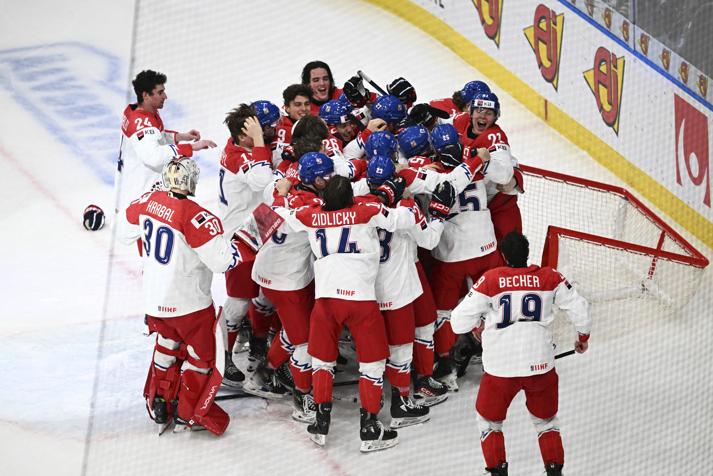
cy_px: 238
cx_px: 356
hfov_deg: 5.2
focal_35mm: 400
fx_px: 7922
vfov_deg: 3.4
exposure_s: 1/2000
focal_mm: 400
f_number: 2.8
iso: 3200
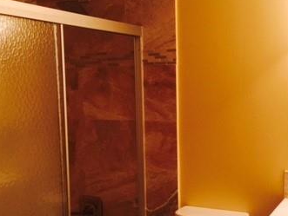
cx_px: 176
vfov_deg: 26.0
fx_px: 466
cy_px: 147
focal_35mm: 56
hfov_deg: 34.2
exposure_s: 1/15
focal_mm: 4.15
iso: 100
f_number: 2.2
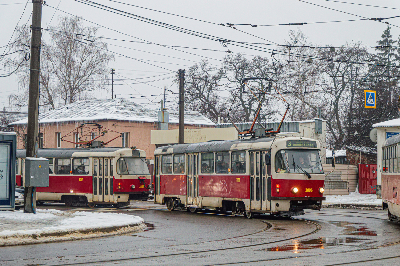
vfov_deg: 17.5
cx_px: 200
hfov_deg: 26.0
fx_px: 866
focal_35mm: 78
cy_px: 133
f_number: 5
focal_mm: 52
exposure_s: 1/125
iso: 400
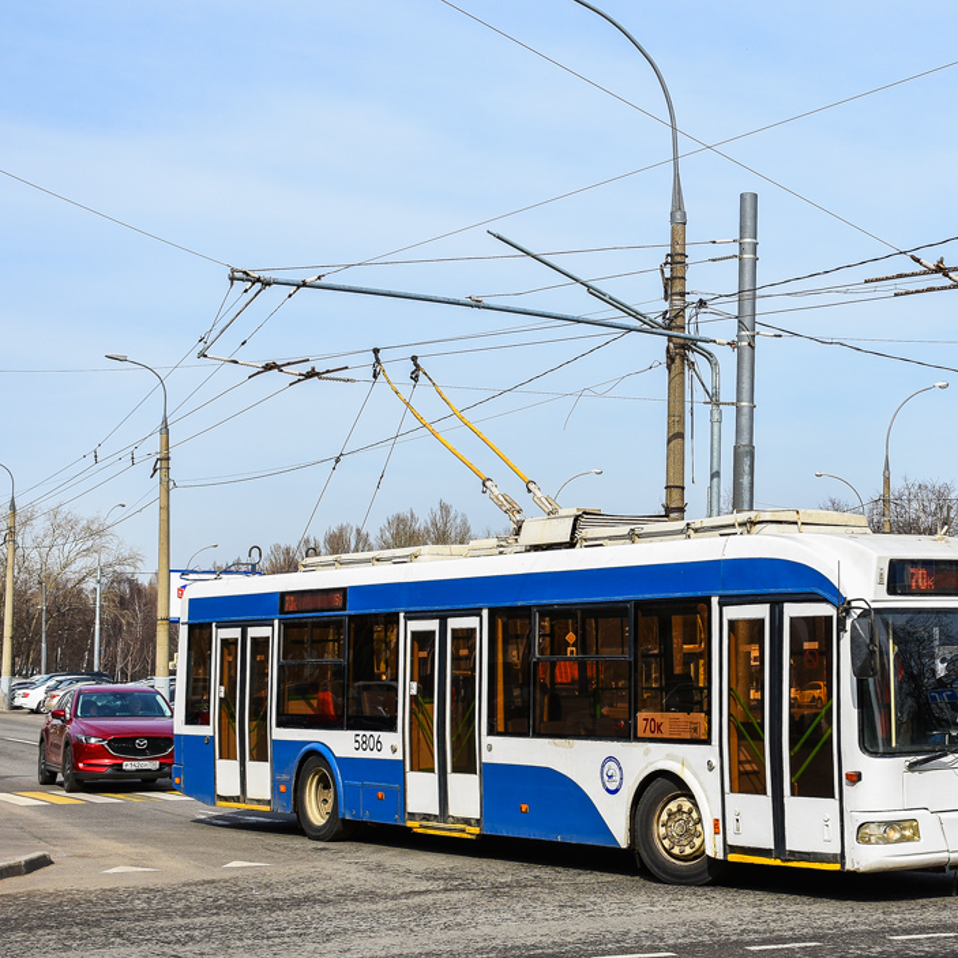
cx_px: 695
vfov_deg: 29.2
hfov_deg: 28.8
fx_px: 1839
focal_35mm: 59
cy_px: 457
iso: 125
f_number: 6.3
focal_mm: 27
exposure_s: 1/500
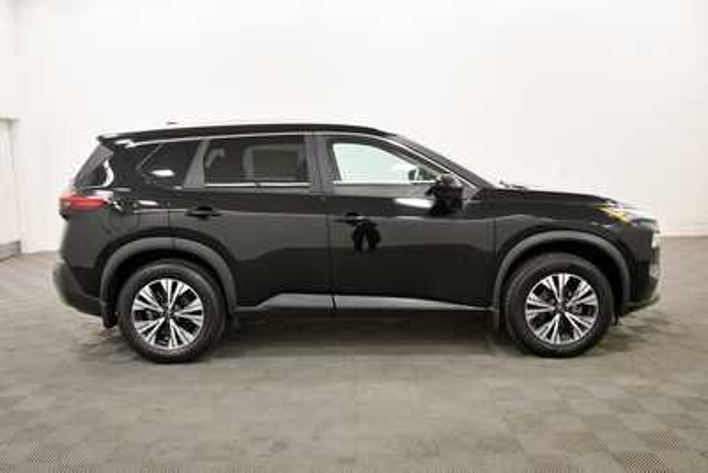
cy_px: 236
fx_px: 590
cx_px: 354
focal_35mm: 30
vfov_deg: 43.6
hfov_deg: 61.9
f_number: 5.6
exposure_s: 1/125
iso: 1250
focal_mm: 20
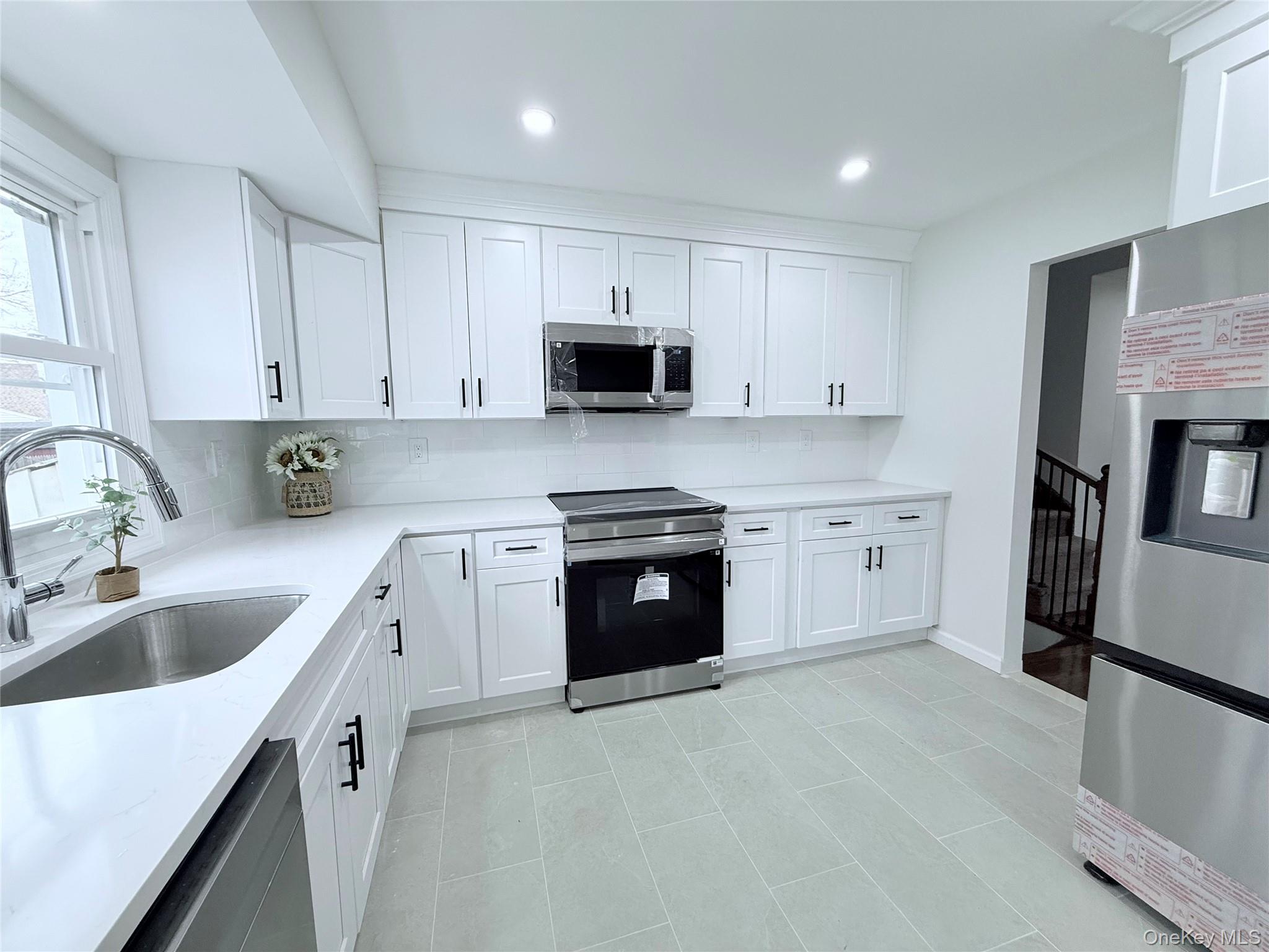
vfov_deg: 85.7
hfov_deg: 102.1
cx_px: 634
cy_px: 476
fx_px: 513
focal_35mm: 14
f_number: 2.2
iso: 160
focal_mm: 2.22
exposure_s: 1/120
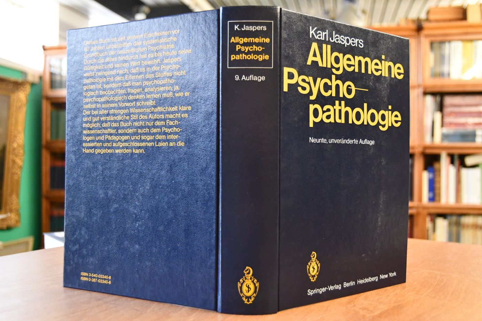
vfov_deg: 38.9
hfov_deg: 55.8
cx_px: 241
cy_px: 160
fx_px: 455
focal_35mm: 34
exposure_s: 1/100
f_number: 3.8
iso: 3200
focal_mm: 23
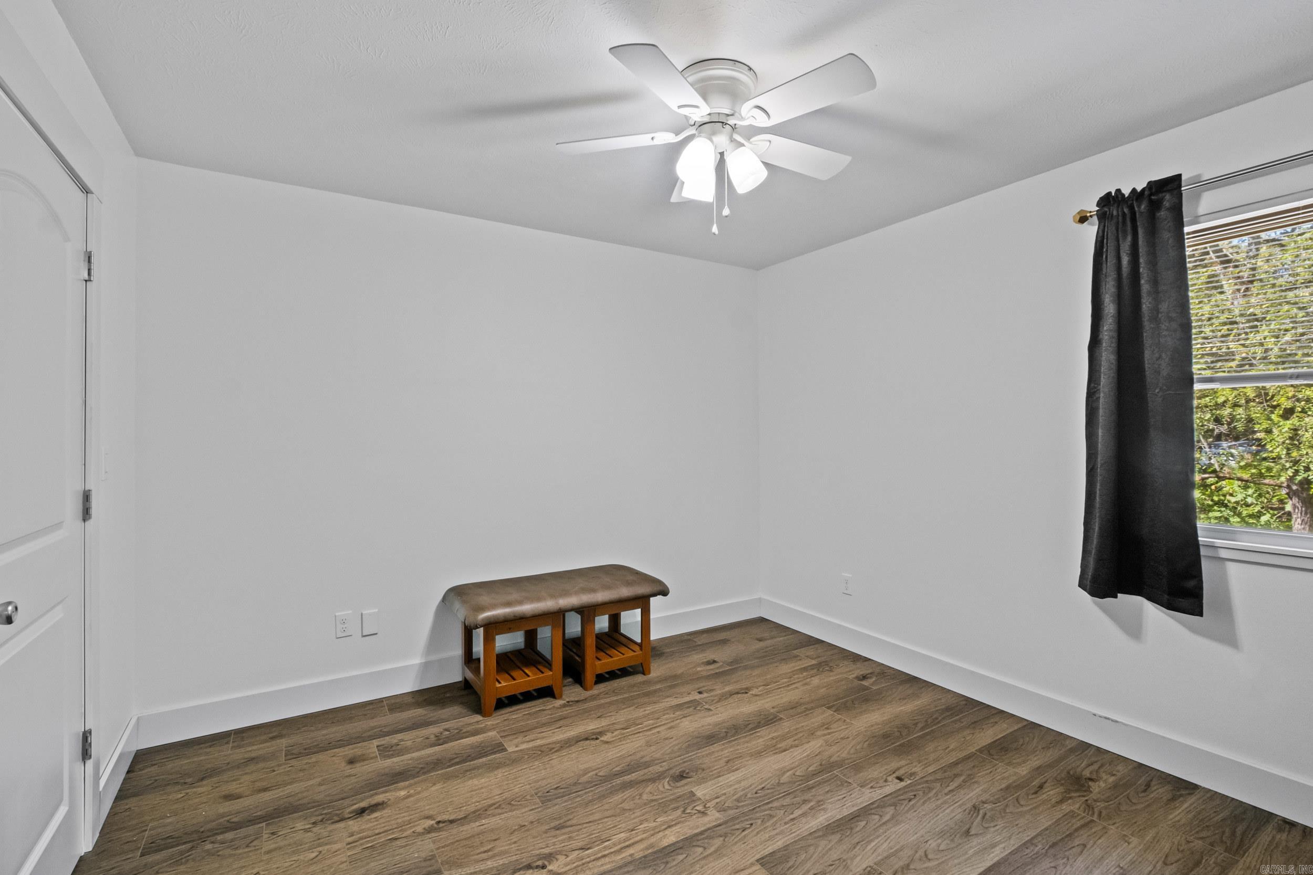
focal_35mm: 15
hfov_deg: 100.4
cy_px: 438
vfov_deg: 77.3
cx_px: 656
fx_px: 547
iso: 1600
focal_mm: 10
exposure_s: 1/1.67
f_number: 10
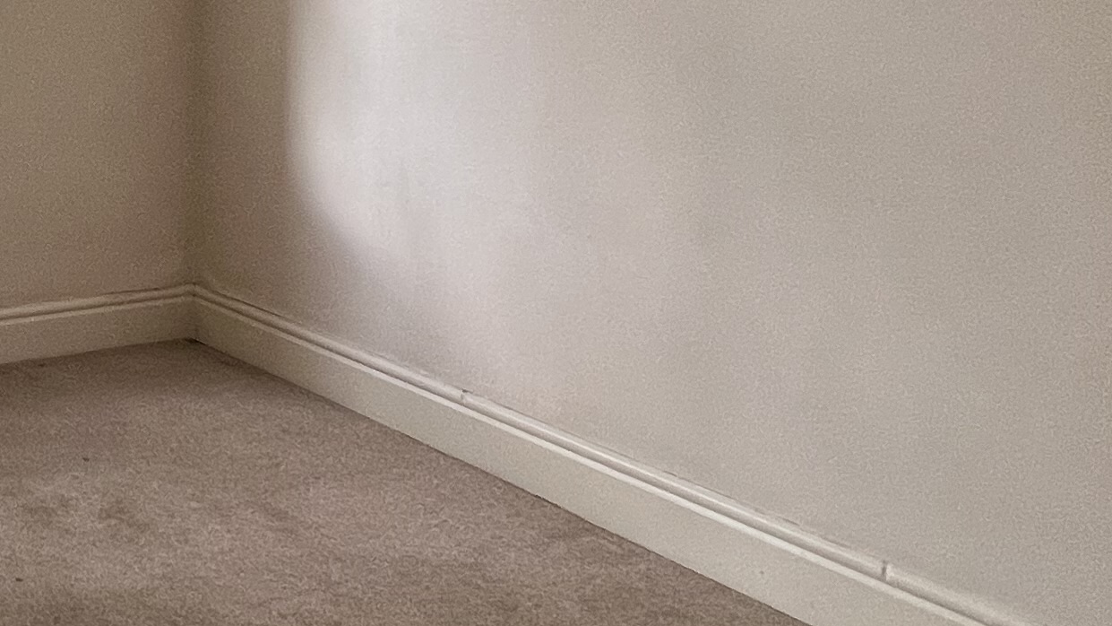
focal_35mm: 46
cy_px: 108
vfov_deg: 25.4
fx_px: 1356
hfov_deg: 35.9
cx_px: -186
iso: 80
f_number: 1.8
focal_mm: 1.57
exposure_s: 1/100
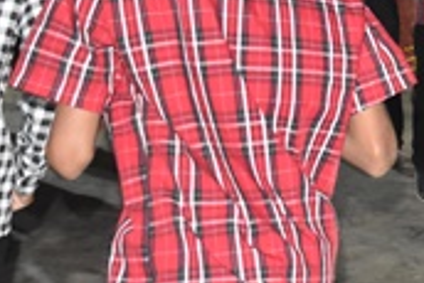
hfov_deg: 11.7
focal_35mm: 160
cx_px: 789
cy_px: 87
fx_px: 1890
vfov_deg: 8.6
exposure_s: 1/100
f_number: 3.8
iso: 3200
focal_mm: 23
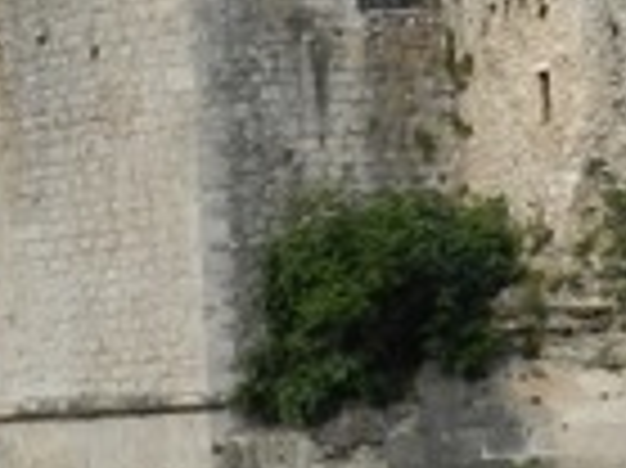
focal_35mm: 236
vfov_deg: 6.3
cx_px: -500
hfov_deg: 8.1
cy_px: 135
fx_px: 4264
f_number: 3.7
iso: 200
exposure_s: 1/25
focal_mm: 5.6
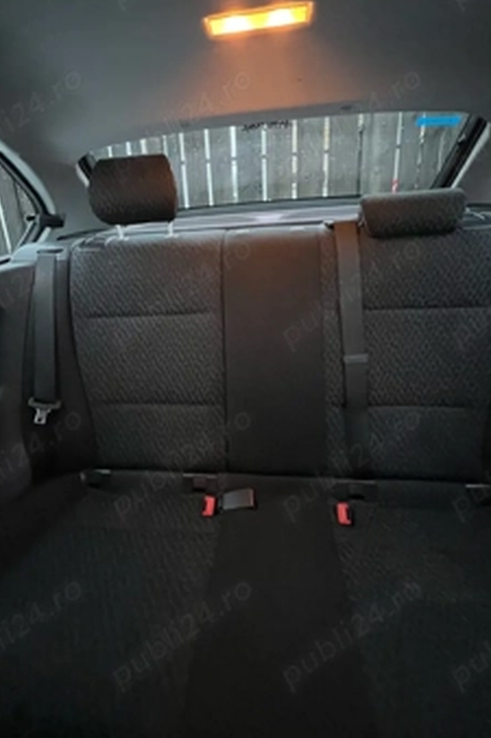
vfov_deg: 96.2
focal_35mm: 16
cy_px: 319
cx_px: 225
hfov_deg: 73.5
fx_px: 328
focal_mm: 1.57
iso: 2000
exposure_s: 1/30
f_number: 1.8
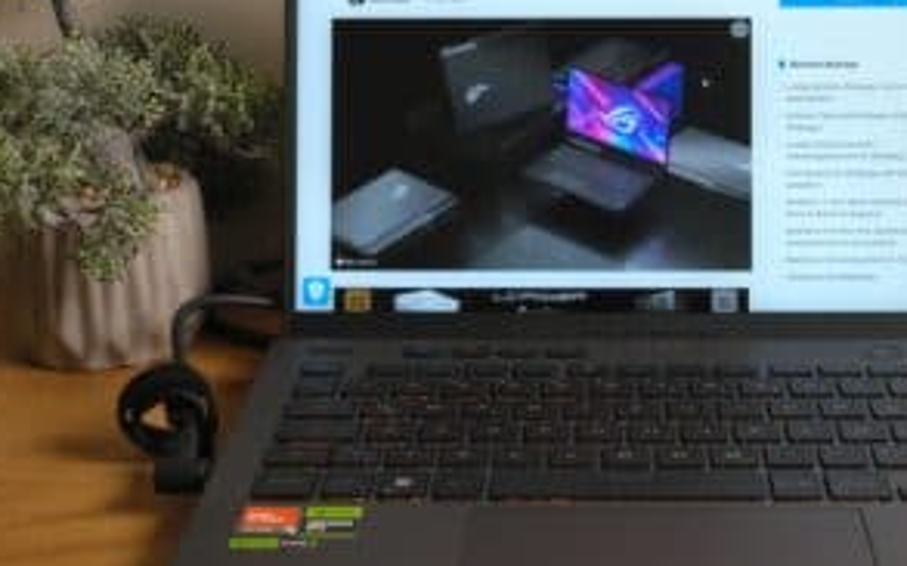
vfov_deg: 21.2
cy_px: 167
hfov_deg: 33.3
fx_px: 1508
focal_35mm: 61
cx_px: 585
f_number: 8
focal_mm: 30.2
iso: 400
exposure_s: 1/45
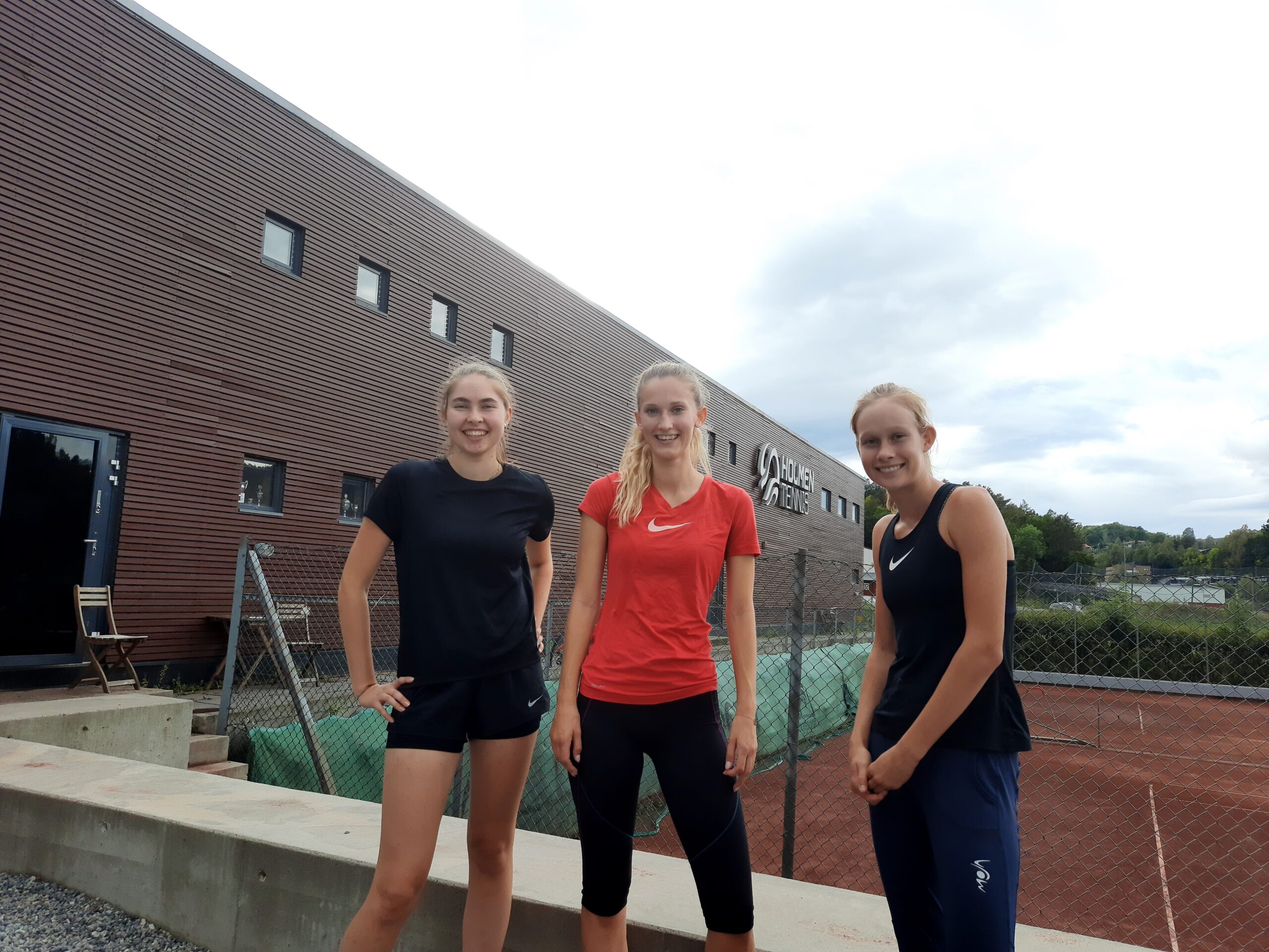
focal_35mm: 25
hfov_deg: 69.4
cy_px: 476
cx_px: 634
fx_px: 916
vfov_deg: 54.9
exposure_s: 1/216
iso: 40
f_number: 2
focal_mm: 4.6
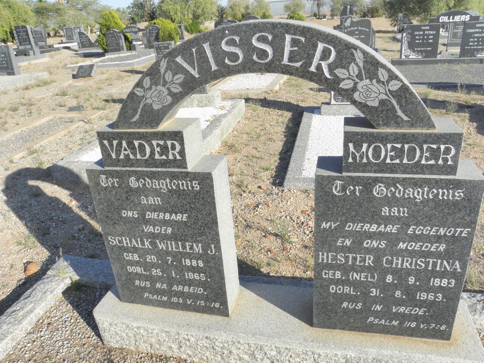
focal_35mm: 26
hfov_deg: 67.3
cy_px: 182
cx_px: 242
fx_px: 364
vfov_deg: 53.1
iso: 200
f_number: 6.3
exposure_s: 1/640
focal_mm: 4.6
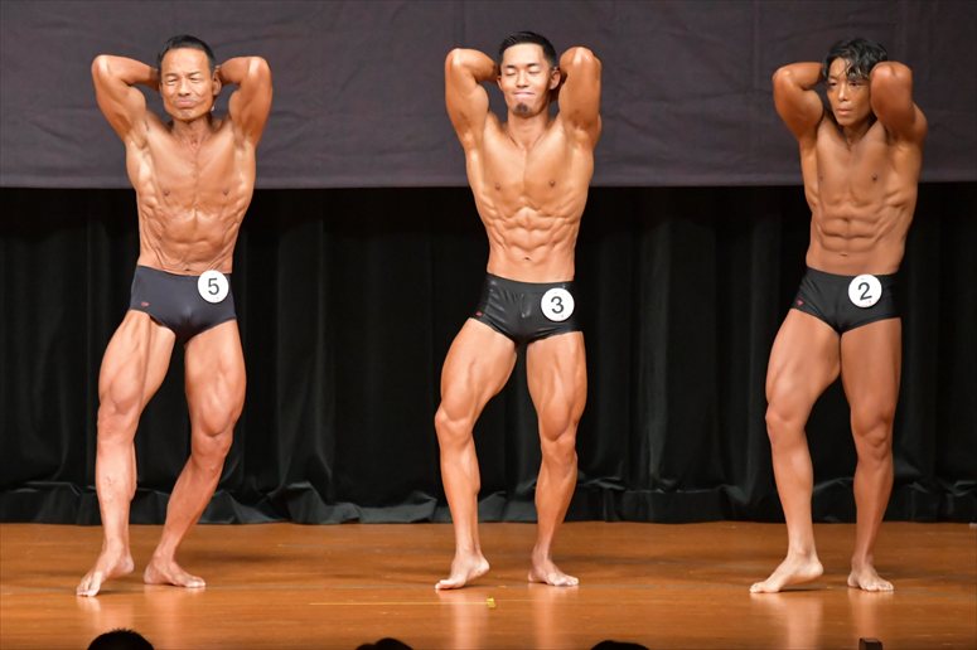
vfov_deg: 4.6
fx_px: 8138
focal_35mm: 300
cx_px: 488
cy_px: 325
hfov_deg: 6.9
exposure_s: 1/400
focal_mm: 200
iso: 8000
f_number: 5.6
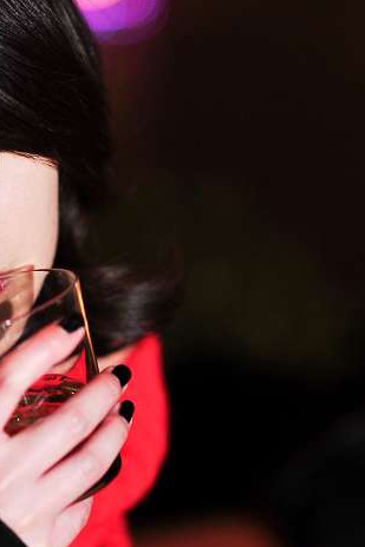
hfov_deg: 7.5
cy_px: 493
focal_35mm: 183
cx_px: 19
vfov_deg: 11.2
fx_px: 2785
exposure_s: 1/30
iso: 400
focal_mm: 85
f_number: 1.8
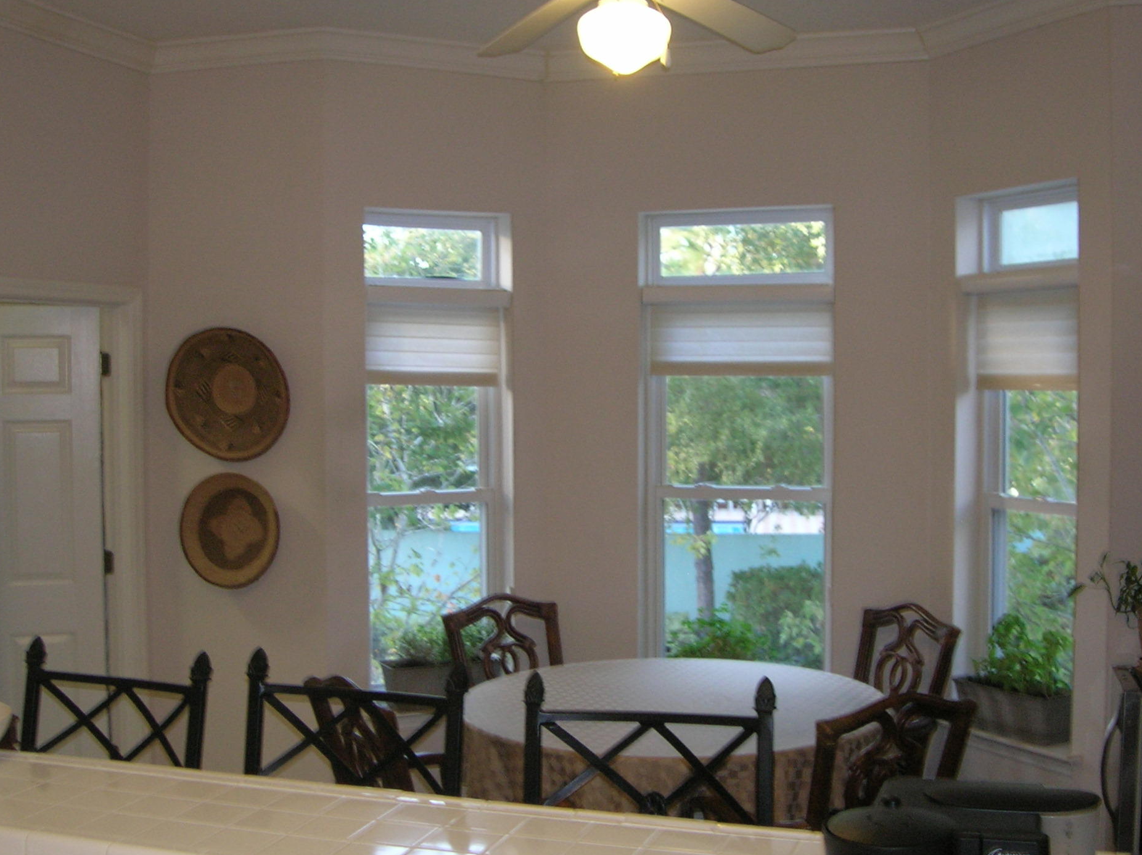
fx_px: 1385
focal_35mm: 42
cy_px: 394
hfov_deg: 44.8
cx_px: 610
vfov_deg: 34.3
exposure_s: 1/28.4
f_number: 2.9
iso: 97
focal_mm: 5.7
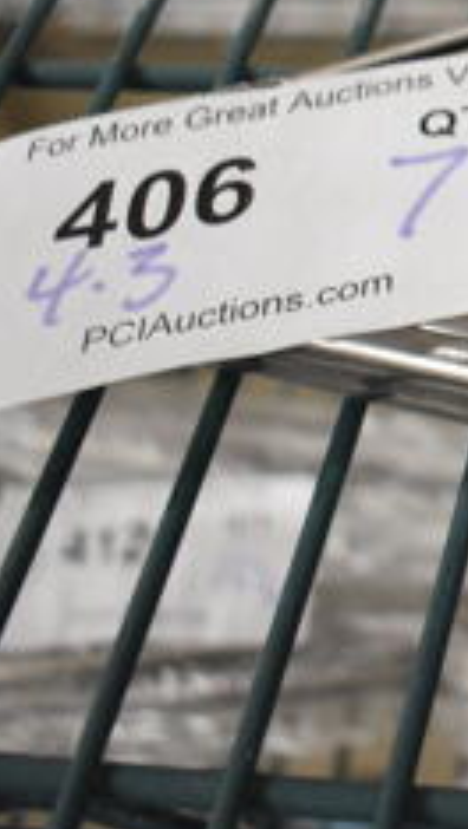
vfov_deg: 25.3
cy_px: 128
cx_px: 940
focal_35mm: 82
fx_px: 1805
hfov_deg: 12.9
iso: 1250
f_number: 4
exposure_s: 1/60
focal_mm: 20
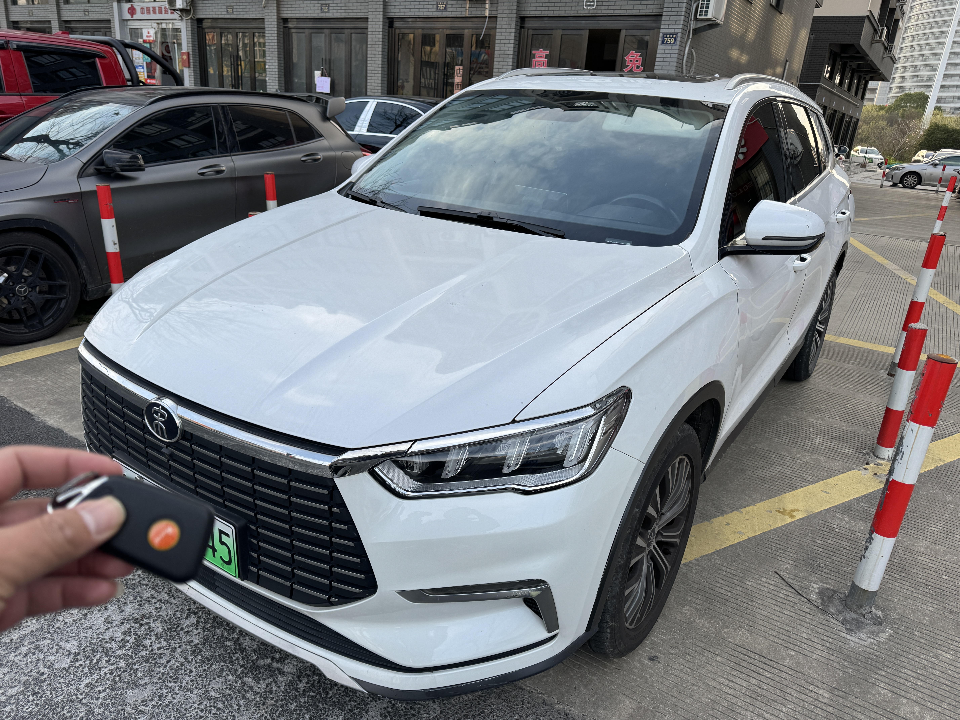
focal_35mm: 24
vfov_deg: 56.8
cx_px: 480
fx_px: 666
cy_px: 360
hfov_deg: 71.6
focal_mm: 6.86
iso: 80
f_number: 1.78
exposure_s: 1/792
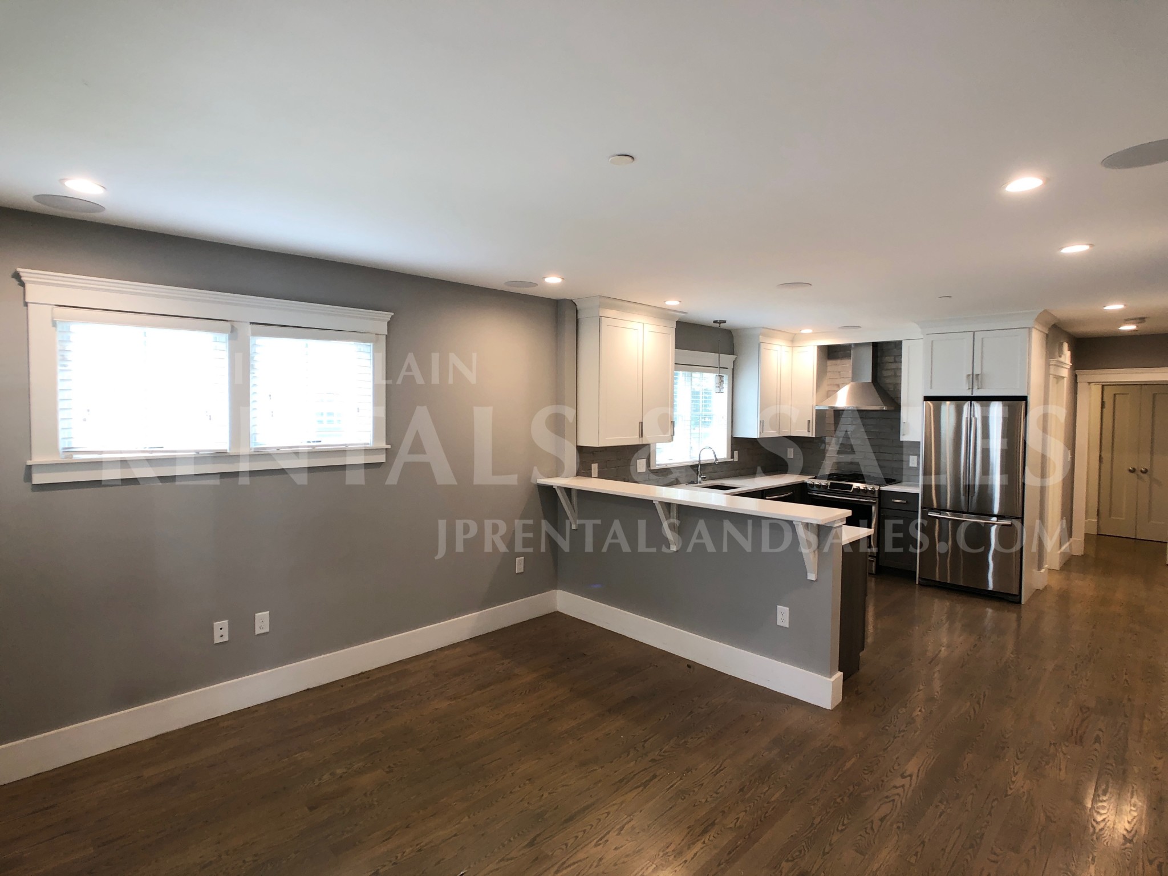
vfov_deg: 49.7
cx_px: 584
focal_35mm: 28
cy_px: 438
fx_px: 945
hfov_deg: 63.4
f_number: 1.8
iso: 40
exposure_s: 1/30
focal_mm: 3.99
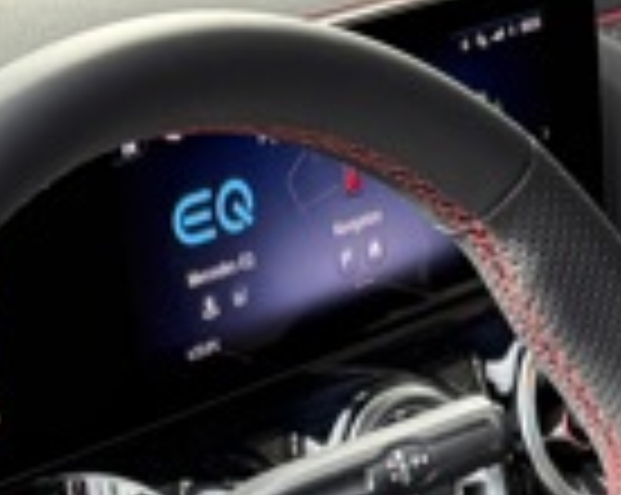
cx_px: 374
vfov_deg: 9.7
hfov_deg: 13.1
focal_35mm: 147
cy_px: 1017
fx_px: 2698
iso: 100
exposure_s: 1/173
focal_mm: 5.96
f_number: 1.6
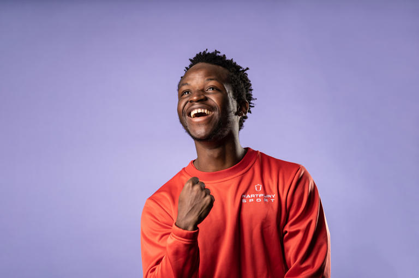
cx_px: 210
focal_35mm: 148
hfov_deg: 13.9
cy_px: 139
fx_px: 1720
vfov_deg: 9.2
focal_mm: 148
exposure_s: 1/250
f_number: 5
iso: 125
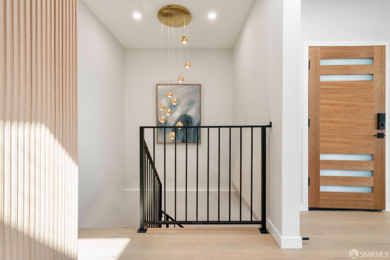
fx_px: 184
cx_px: 195
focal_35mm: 17
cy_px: 130
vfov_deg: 70.4
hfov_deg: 93.3
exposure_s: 1/2
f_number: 16
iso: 320
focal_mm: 17
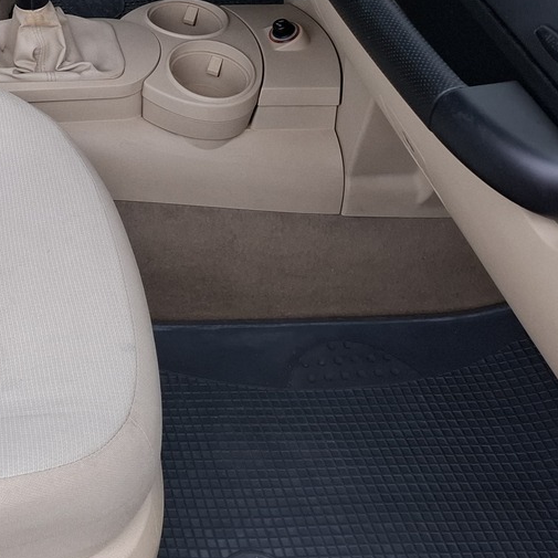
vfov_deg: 27.6
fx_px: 1058
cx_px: -193
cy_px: -14
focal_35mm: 58
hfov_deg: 25.0
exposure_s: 1/100
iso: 100
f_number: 1.8
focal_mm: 5.54
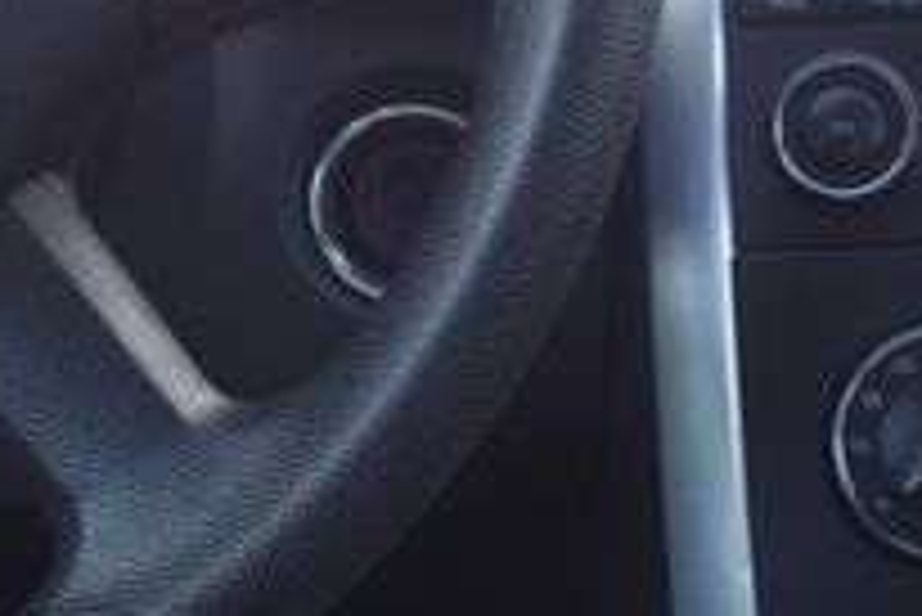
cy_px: 218
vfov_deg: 9.8
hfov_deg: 14.6
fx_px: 3588
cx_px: 459
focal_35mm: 140
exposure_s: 1/80
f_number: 2.8
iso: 125
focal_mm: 10.4
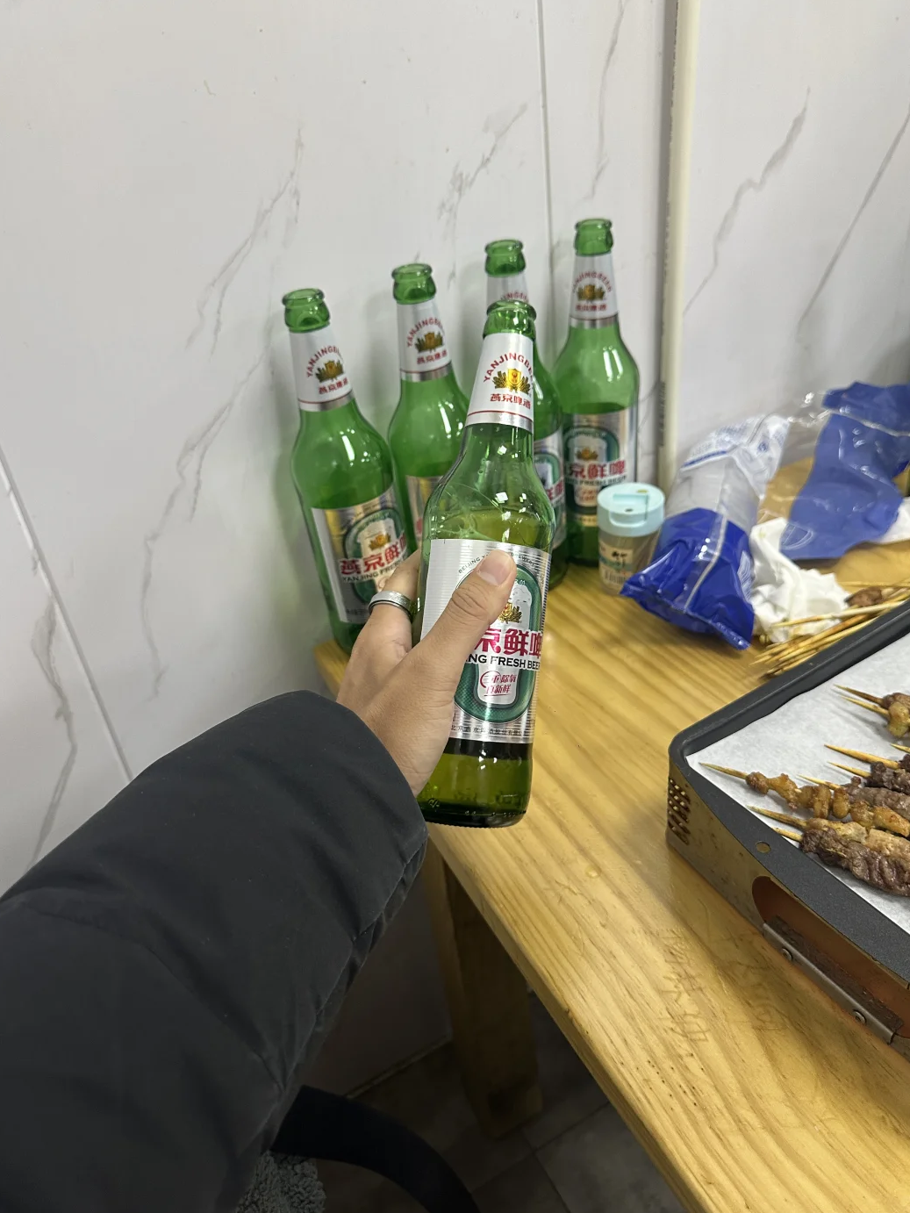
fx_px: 876
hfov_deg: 54.9
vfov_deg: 69.4
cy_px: 587
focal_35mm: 25
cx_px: 466
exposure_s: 1/50
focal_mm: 6.86
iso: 250
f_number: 1.78
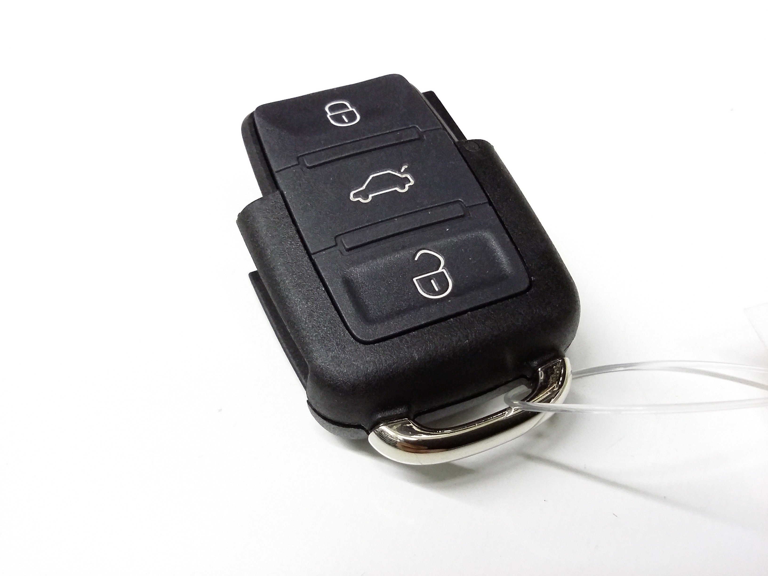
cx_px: 384
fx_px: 710
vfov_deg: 44.2
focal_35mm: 32
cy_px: 288
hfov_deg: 56.8
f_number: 2.4
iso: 320
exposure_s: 1/15
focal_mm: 3.4
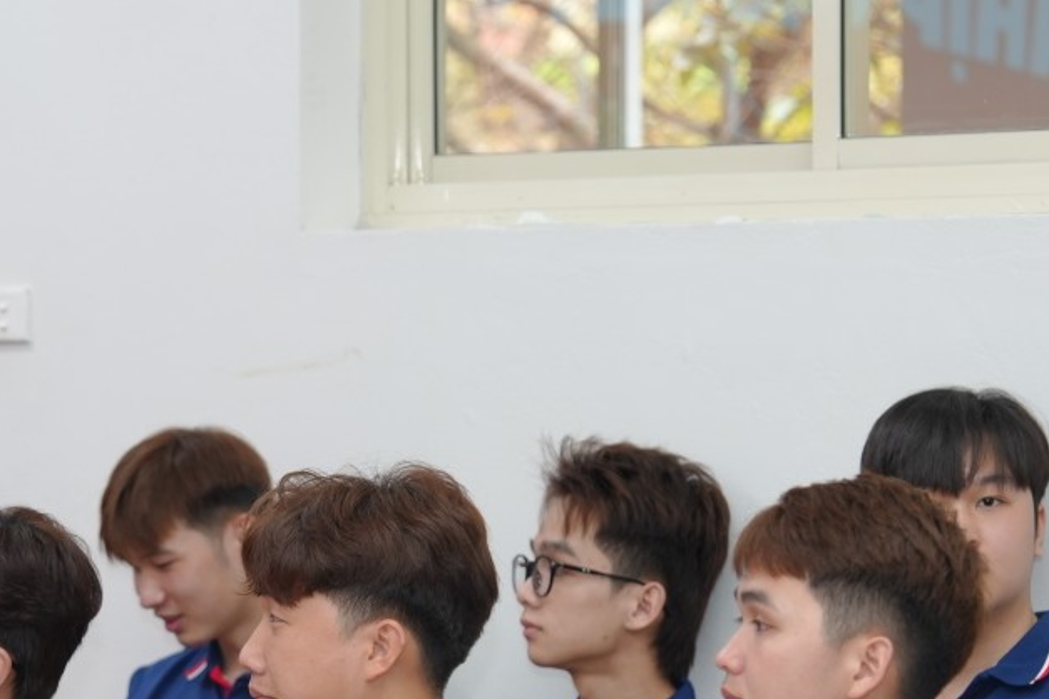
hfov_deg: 10.6
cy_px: 637
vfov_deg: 7.1
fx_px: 5623
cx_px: 341
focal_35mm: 193
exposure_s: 1/160
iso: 500
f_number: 2.8
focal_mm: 70
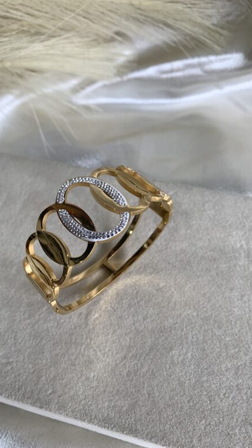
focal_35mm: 29
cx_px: 104
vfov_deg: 66.0
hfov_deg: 40.1
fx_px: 344
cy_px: 225
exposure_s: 1/100
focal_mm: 4.25
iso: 40
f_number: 1.8
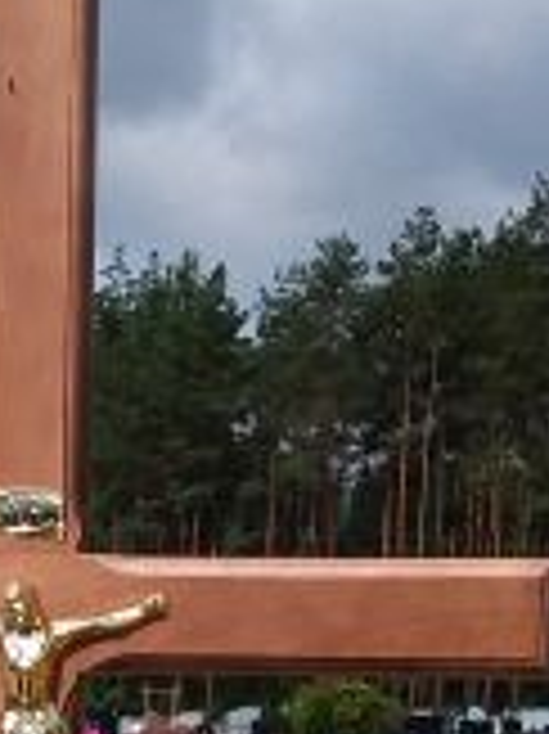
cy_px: 1175
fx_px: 2329
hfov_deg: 13.2
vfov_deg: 16.0
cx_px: -22
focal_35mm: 110
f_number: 1.9
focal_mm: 2.91
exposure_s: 1/2868
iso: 40
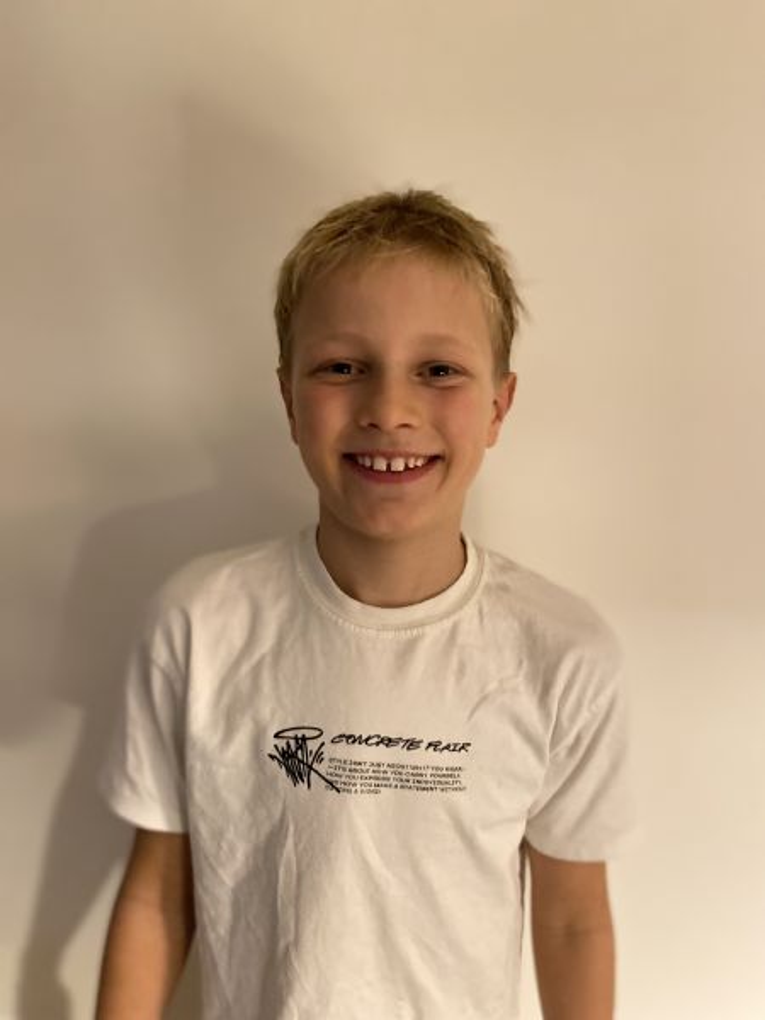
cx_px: 382
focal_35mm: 26
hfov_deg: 53.1
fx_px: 766
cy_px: 510
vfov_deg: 67.3
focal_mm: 4.25
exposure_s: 1/25
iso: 800
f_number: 1.8
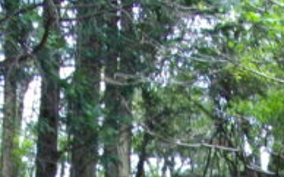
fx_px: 1601
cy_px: 511
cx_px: 152
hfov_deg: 10.1
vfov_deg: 5.9
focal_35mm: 207
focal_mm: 6.2
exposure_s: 1/125
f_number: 2.8
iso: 127
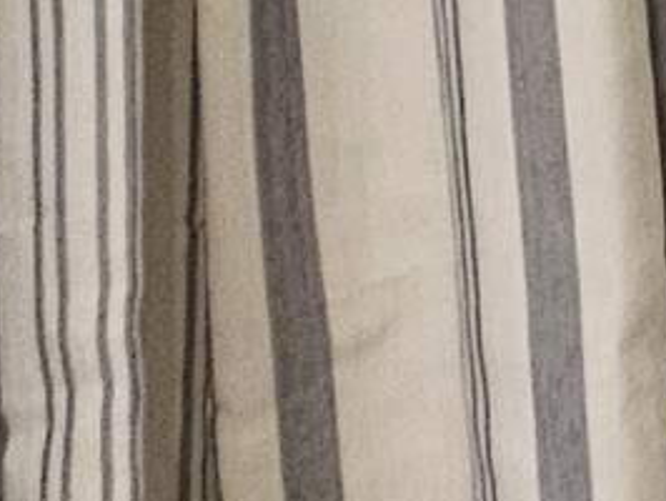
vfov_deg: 13.6
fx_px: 1926
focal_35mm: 100
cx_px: 2226
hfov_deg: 10.1
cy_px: -323
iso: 640
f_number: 2.2
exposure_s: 1/24
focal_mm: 2.2
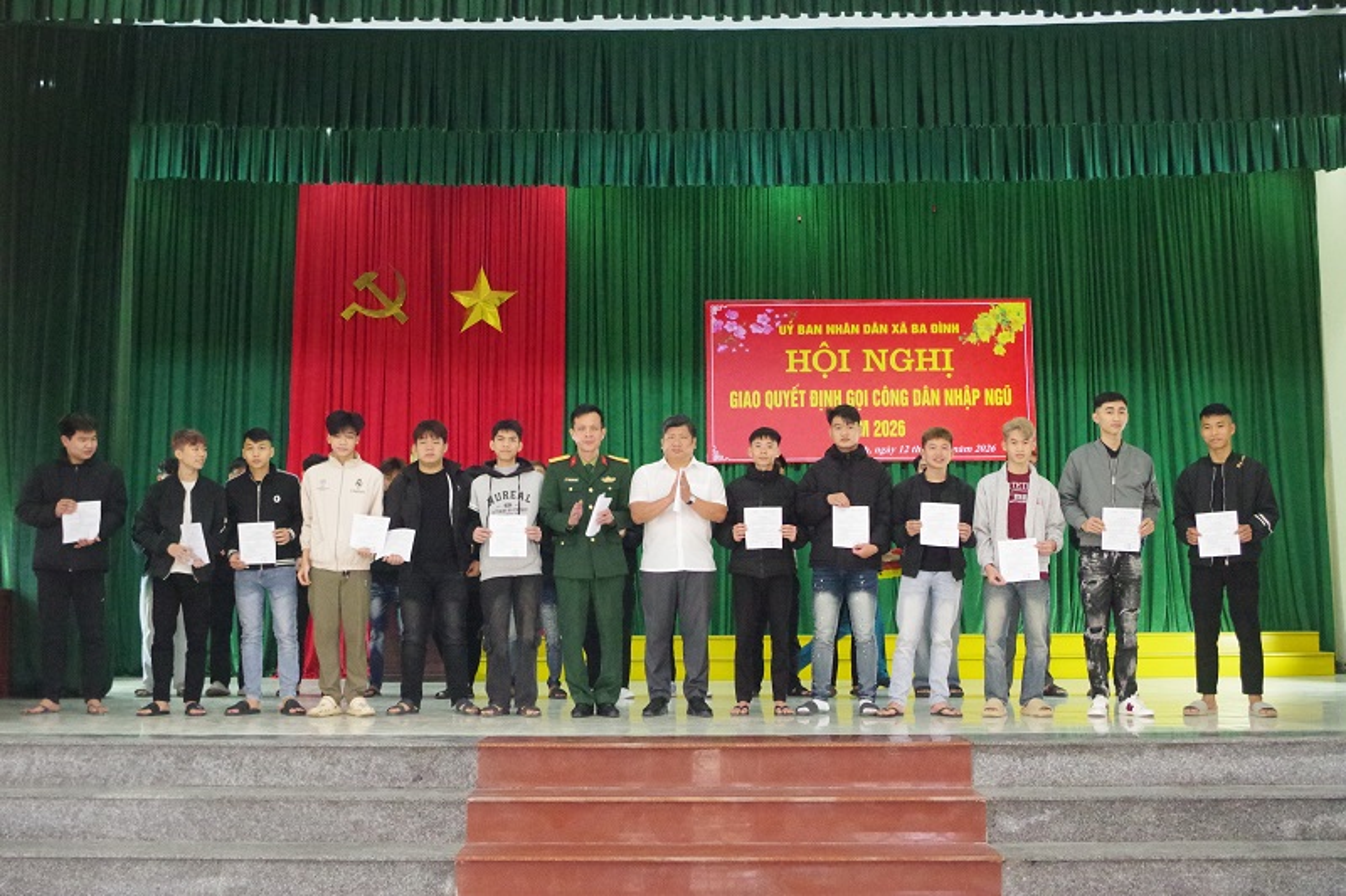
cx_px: 673
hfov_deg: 49.6
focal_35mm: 39
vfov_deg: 34.2
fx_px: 1458
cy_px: 448
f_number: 5.6
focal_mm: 26.25
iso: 12800
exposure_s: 1/100
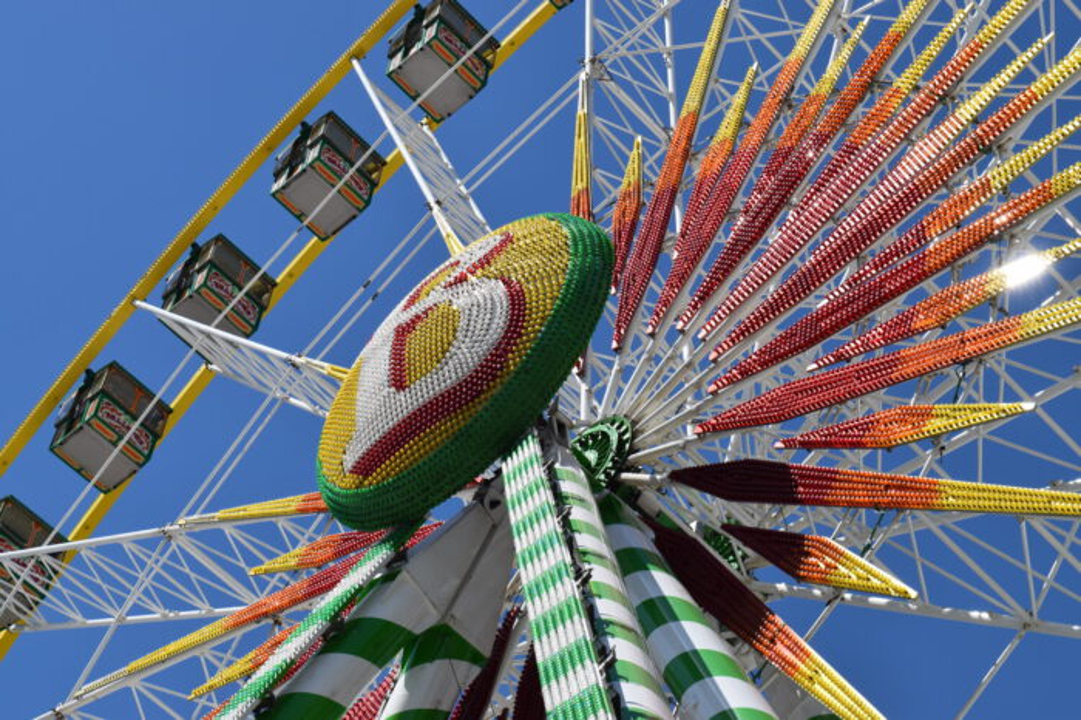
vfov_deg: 16.5
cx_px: 540
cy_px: 360
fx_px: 2476
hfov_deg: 24.6
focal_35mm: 82
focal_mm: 55
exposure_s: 1/500
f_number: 11
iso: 200
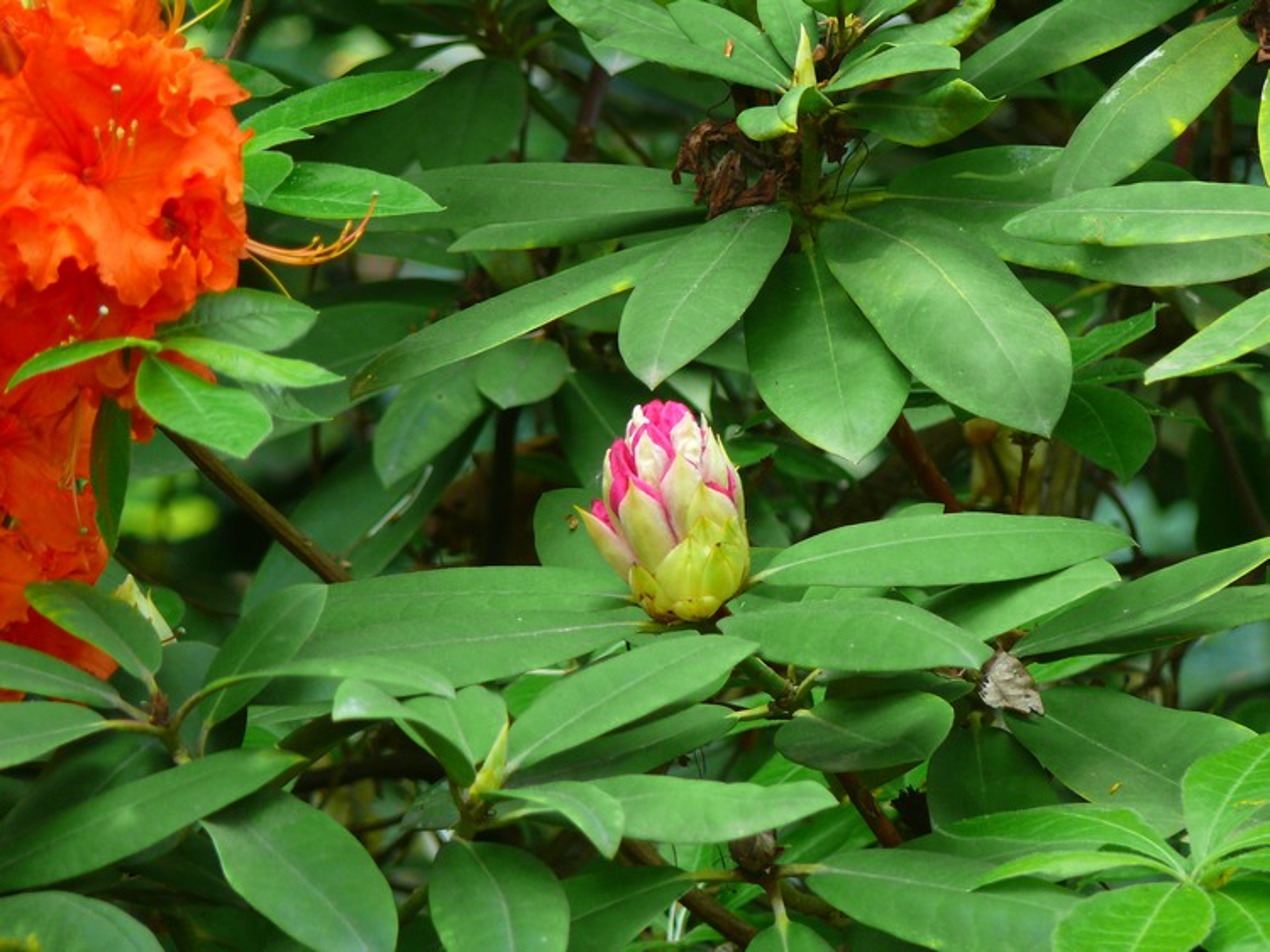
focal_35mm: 420
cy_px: 476
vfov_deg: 3.5
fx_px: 15404
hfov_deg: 4.7
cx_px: 635
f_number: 3.7
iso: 200
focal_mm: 88.8
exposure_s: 1/30
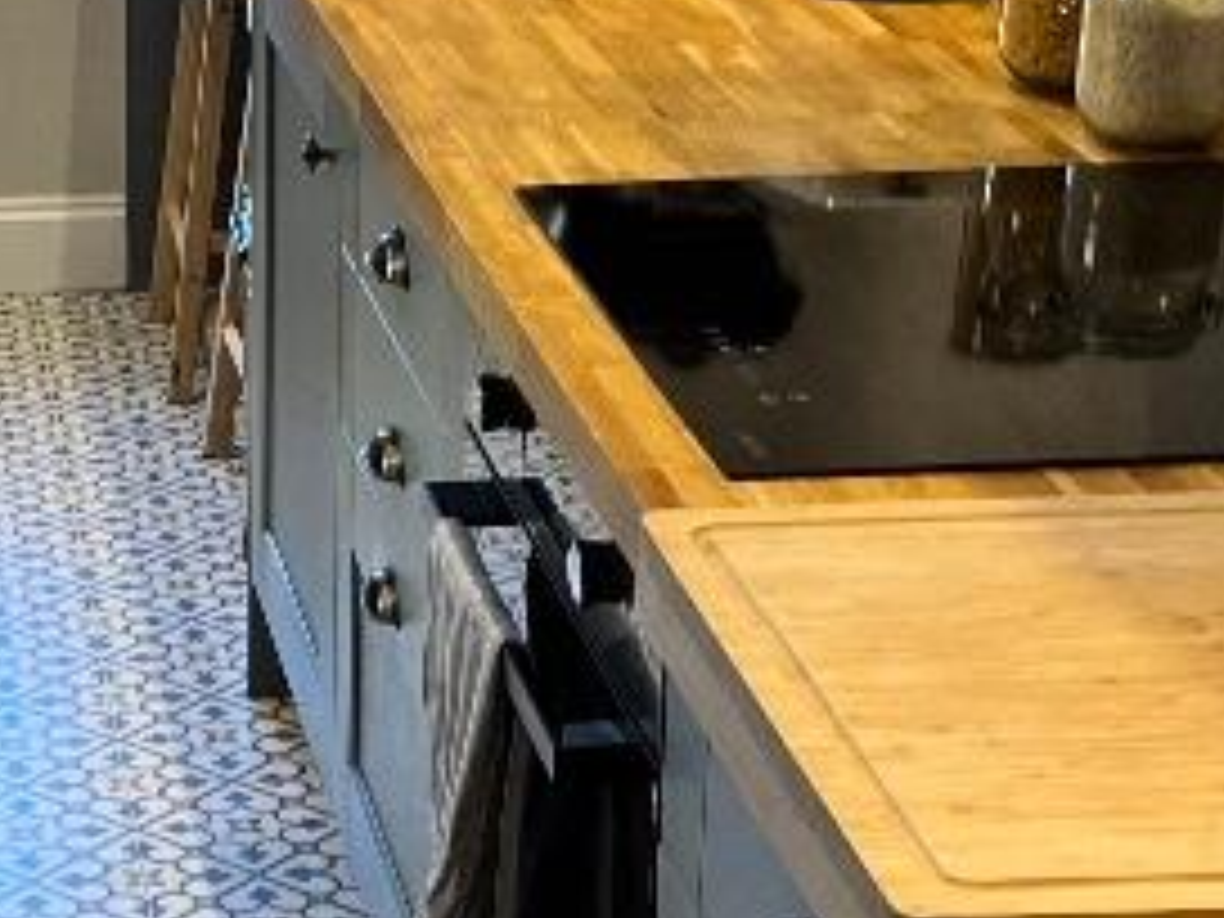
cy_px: 580
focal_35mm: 98
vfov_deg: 15.1
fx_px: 3465
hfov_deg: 19.5
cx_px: 36
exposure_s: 1/100
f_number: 1.6
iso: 100
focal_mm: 5.1
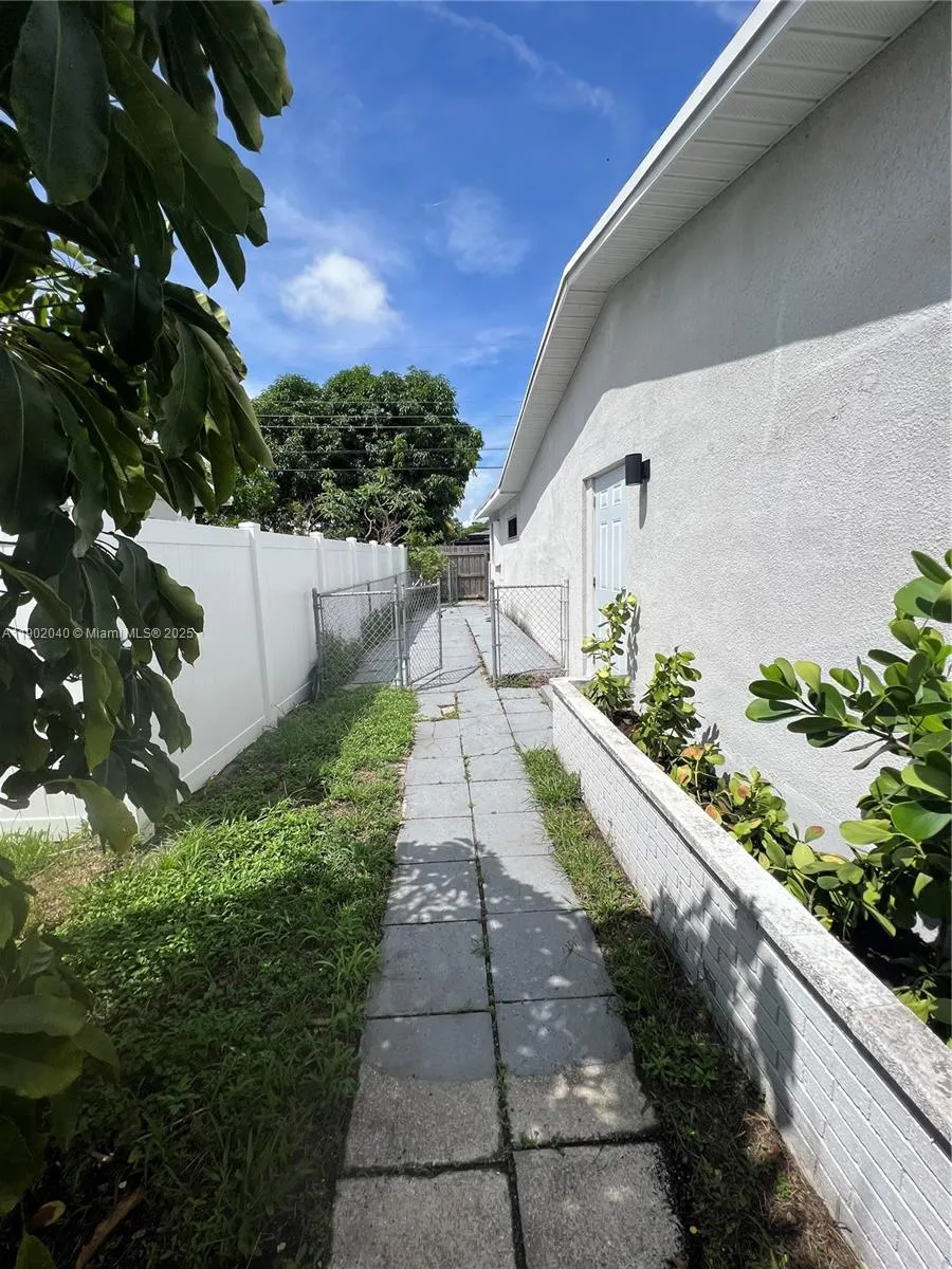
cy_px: 634
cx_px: 476
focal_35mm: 13
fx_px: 477
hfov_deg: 89.9
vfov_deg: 106.2
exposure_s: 1/3534
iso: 32
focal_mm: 1.57
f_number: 1.8
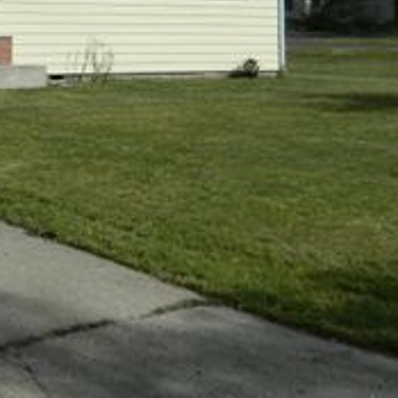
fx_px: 820
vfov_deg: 26.6
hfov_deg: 23.3
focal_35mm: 63
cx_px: -155
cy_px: 60
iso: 80
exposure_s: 1/320
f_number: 8.7
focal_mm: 4.5
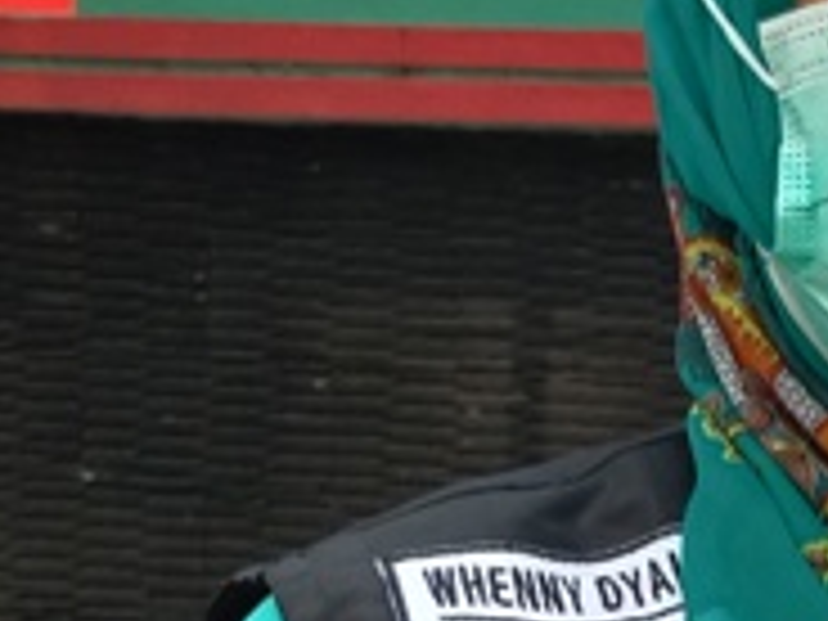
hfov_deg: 17.2
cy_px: 482
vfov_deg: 13.1
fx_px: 2703
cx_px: 716
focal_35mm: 113
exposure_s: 1/100
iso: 168
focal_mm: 3.65
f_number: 2.2
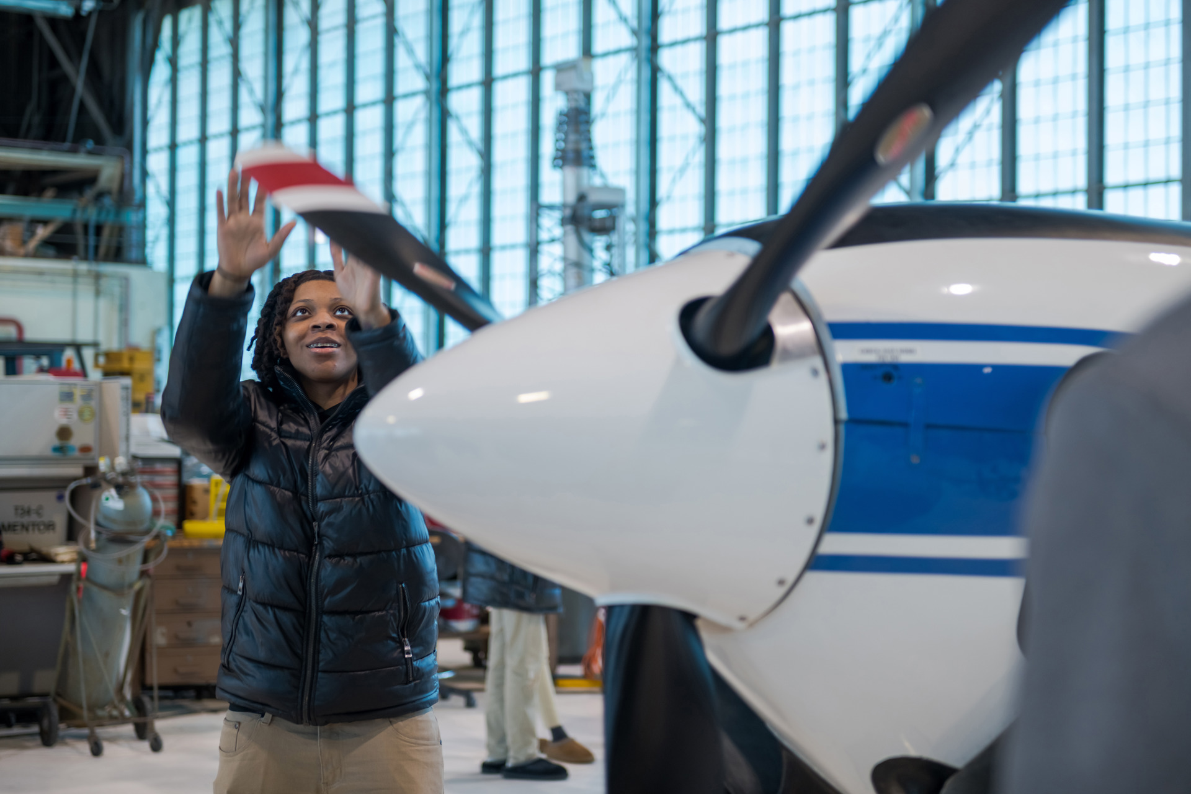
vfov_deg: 21.9
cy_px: 397
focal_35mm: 62
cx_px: 596
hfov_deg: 32.4
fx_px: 2051
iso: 400
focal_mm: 62
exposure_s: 1/125
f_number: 5
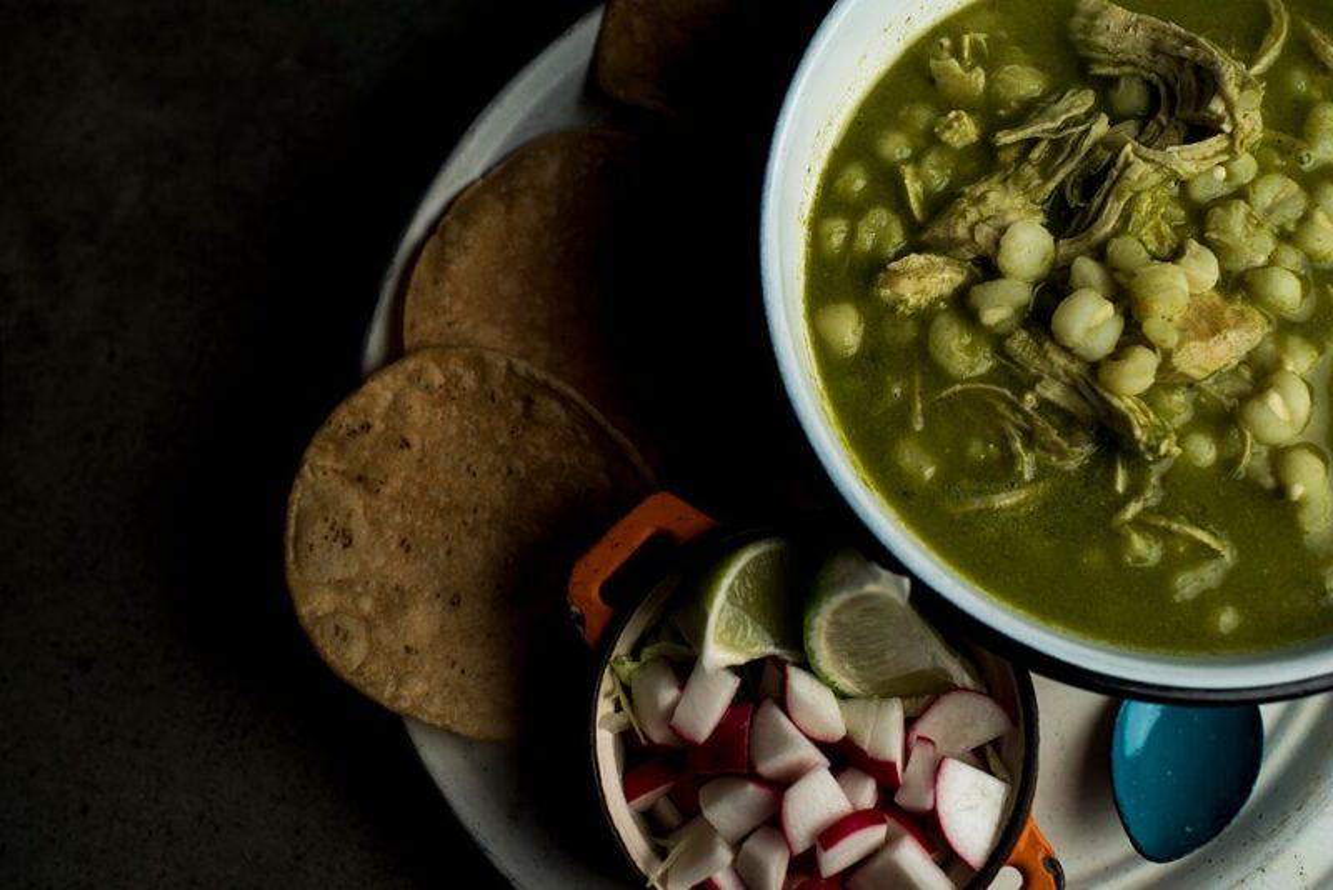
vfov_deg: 37.9
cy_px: 445
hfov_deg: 54.4
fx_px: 1296
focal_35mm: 35
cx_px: 666
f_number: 4
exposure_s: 1/200
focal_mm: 35
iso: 80
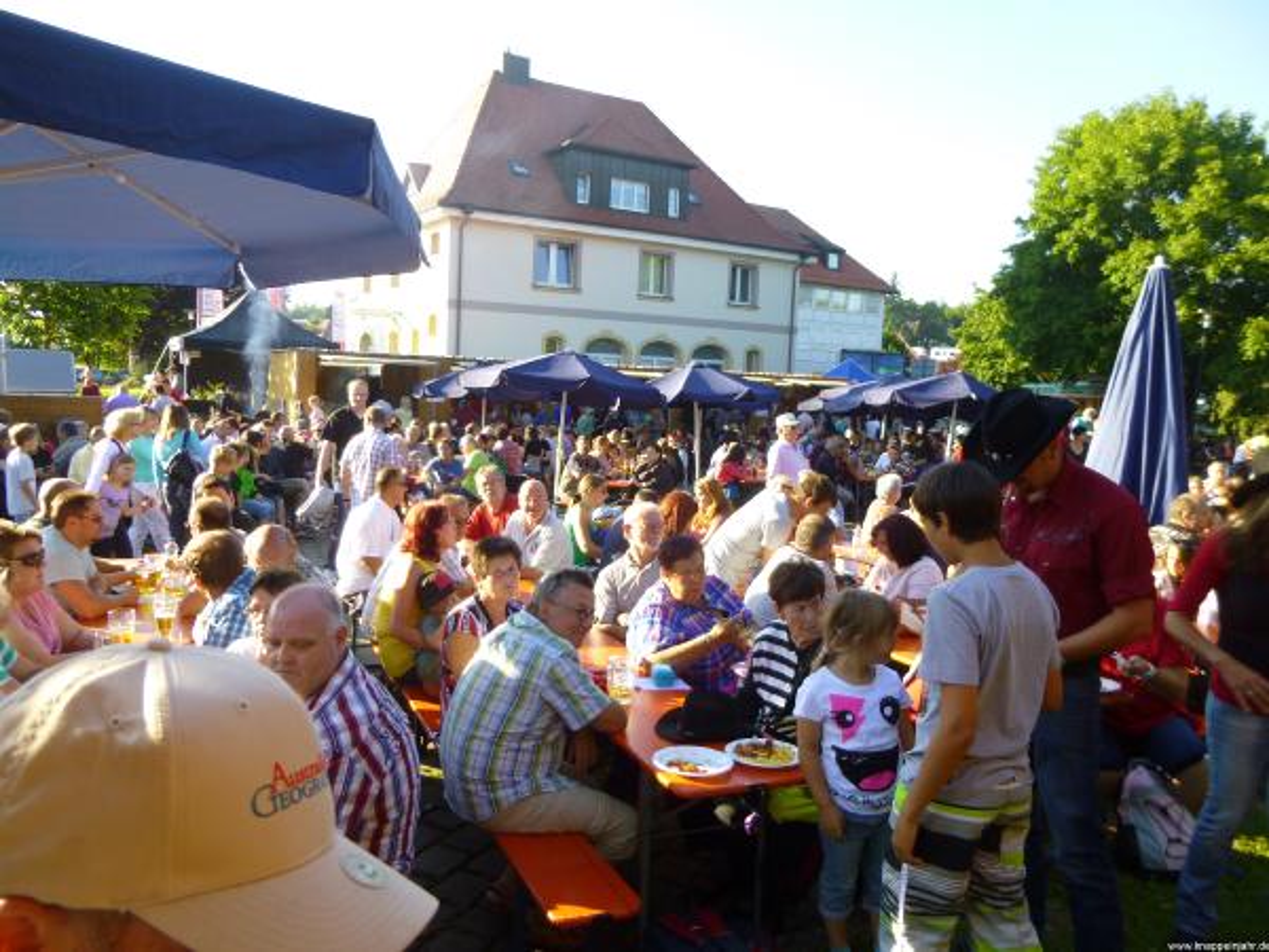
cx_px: 634
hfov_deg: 69.4
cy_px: 476
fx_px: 916
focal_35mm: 25
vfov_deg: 54.9
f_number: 3.1
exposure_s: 1/160
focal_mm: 4.5
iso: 100
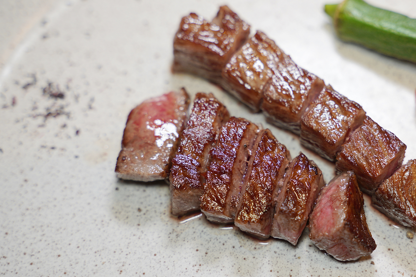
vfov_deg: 13.8
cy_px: 146
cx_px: 271
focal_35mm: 99
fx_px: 1144
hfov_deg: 20.6
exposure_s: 1/80
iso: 200
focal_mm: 75
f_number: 4
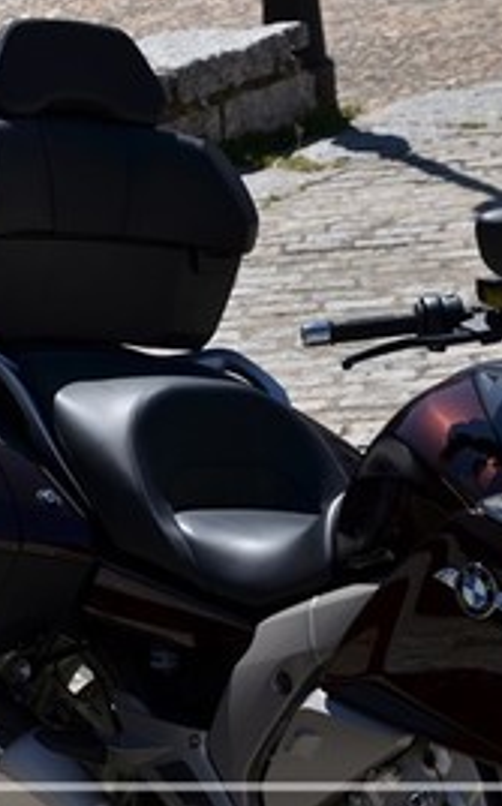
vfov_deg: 10.2
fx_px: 4497
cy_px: 391
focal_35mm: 205
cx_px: -87
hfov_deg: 6.4
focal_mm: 80
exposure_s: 1/400
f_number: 10
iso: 100
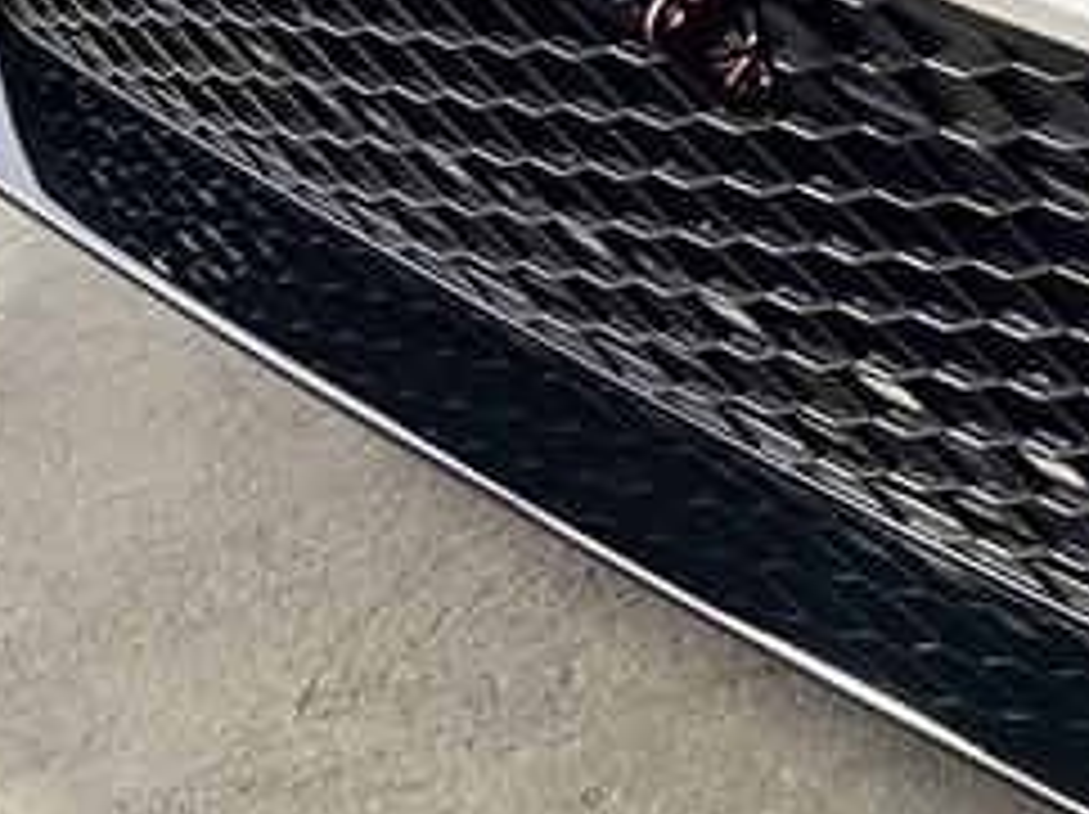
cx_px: 2084
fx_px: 4683
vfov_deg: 9.7
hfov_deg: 12.0
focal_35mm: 149
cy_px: -389
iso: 64
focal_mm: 6.86
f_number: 1.78
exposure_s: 1/100
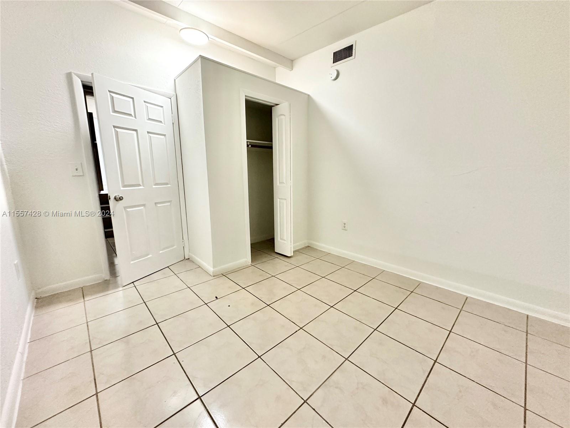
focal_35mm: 14
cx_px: 285
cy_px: 214
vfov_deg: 85.7
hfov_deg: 102.1
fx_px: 231
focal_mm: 2.22
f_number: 2.2
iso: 400
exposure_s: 1/60
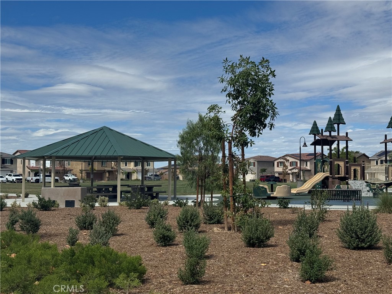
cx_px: 196
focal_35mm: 48
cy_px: 147
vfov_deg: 30.3
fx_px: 544
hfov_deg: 39.7
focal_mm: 6.76
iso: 64
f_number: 1.78
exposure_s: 1/7937
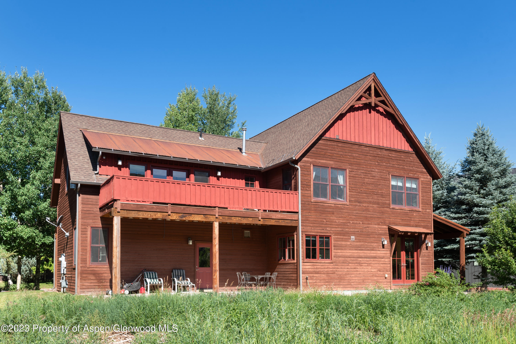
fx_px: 459
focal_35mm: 32
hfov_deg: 58.7
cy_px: 172
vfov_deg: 41.1
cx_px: 258
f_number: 7.1
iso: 100
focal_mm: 32
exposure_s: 1/80
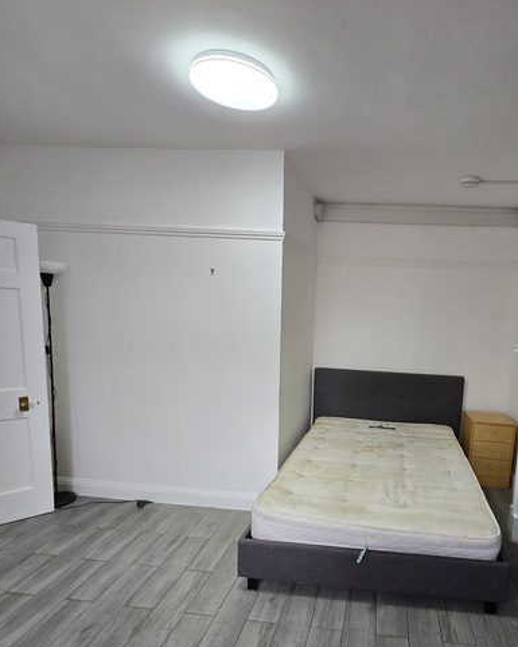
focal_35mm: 19
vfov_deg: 82.7
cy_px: 374
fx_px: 364
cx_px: 358
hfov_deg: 68.3
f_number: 2.2
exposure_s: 1/50
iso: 100
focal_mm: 1.7
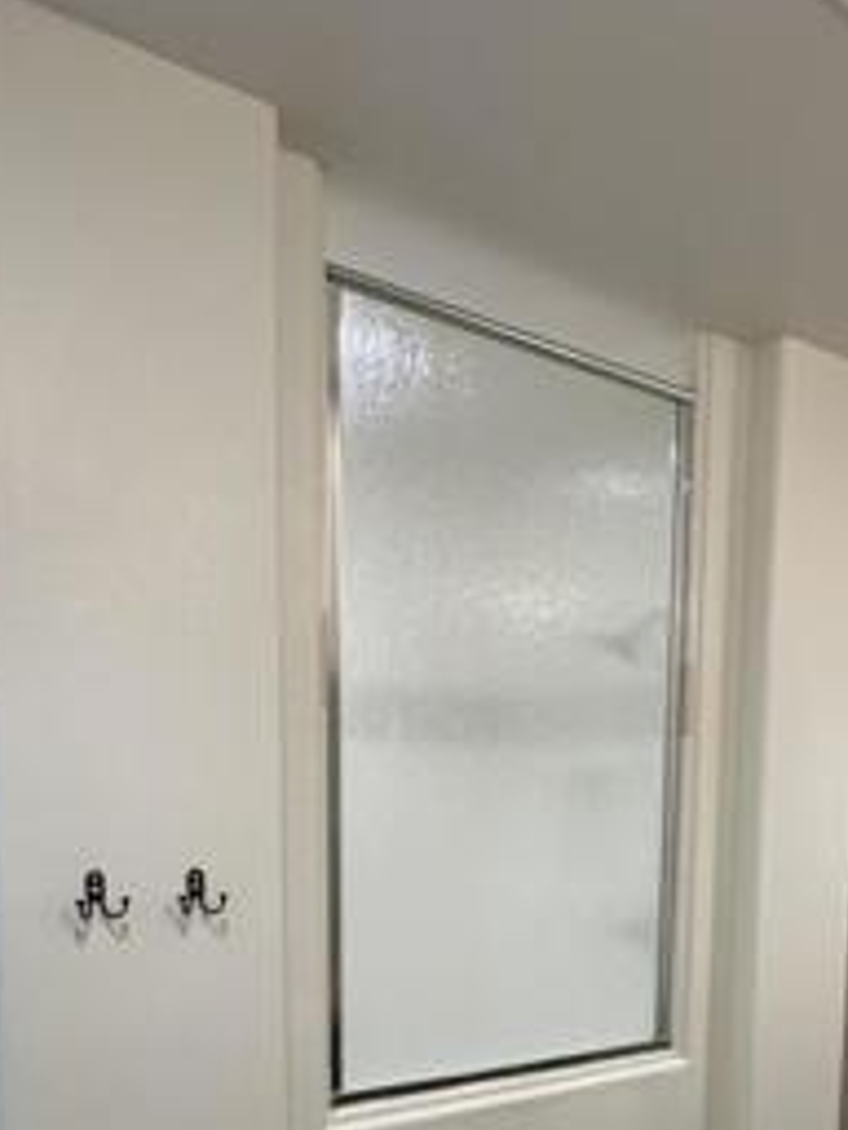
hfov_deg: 40.2
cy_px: 953
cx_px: 570
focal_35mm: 35
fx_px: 1143
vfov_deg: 48.6
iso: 250
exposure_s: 1/120
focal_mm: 2.22
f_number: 2.2
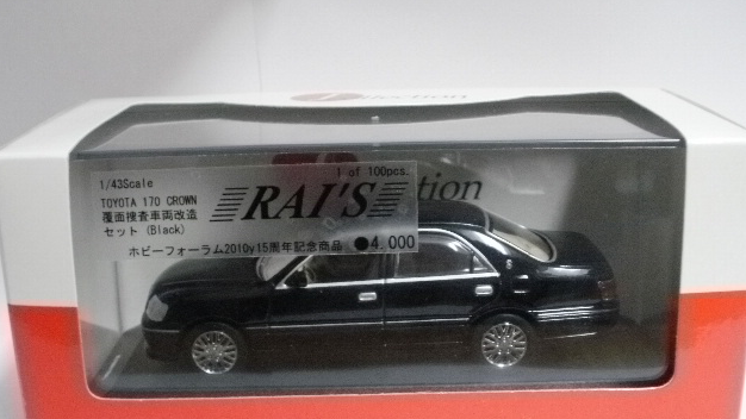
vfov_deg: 24.3
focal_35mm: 49
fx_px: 969
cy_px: 280
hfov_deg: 42.1
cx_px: 368
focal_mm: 7.7
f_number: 4
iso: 500
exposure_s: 1/15
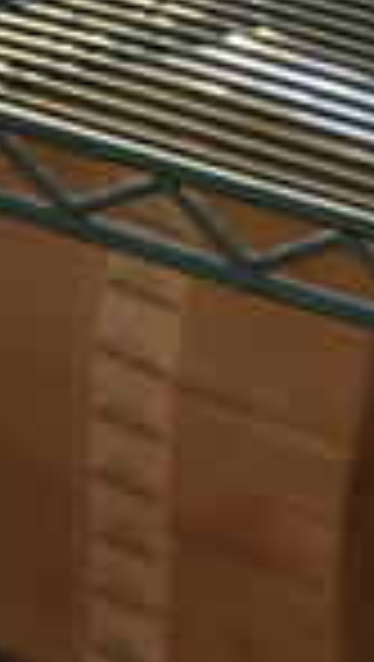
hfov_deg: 4.7
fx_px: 4465
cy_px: 2011
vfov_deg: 7.4
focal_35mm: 254
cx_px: -392
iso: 100
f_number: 5
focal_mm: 26
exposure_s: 1/125
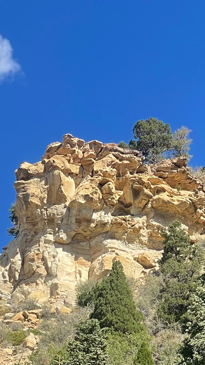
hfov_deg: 7.1
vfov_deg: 12.3
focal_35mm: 171
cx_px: 107
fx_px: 1653
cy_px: 430
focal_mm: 7.5
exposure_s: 1/669
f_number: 2.2
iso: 20
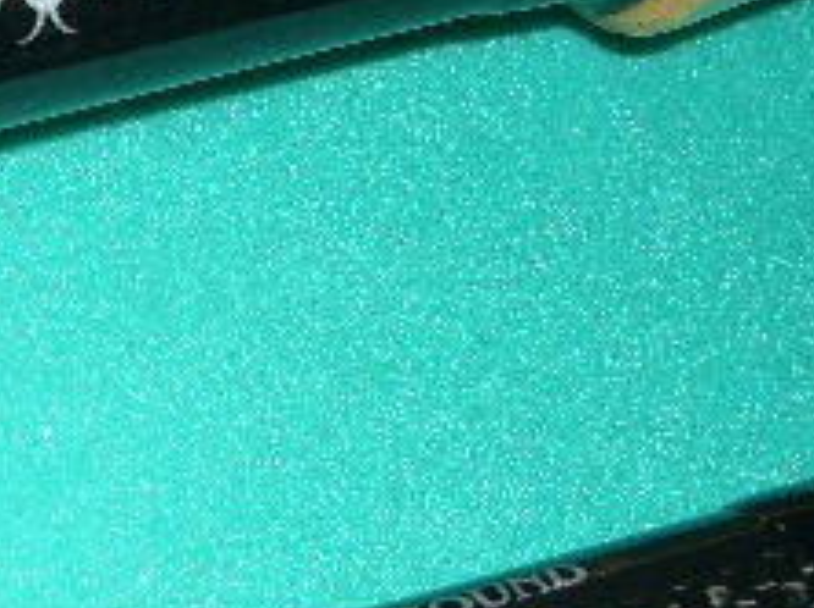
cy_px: 421
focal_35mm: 101
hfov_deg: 18.8
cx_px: -66
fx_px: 2372
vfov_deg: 14.6
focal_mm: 5.8
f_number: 2.6
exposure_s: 1/60
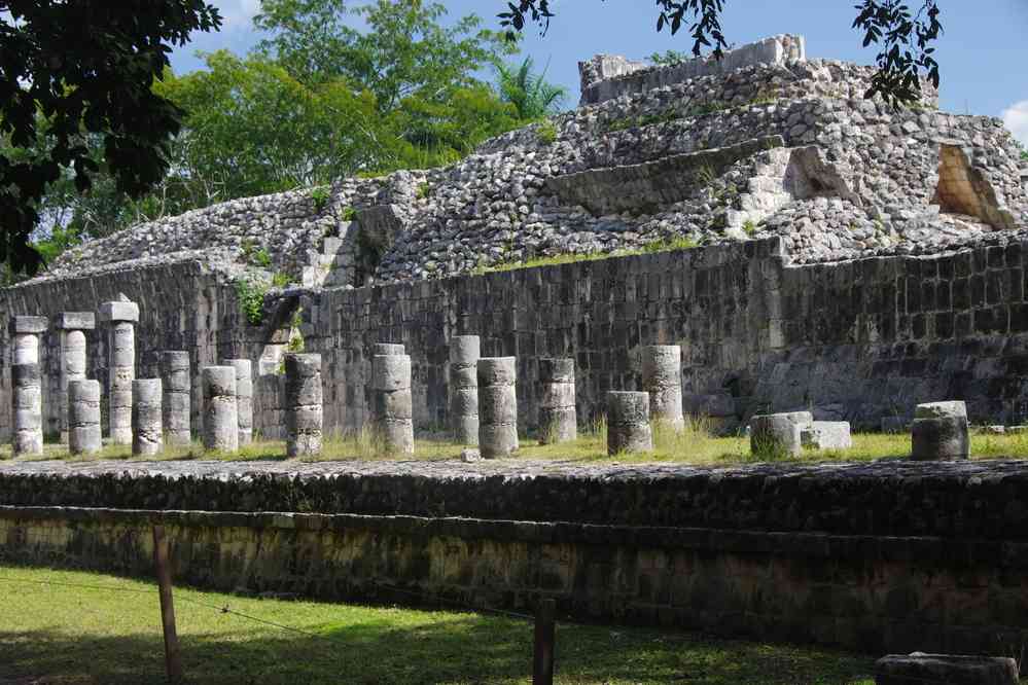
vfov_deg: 21.2
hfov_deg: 31.4
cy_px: 342
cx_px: 514
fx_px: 1827
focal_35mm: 64
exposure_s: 1/80
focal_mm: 42.5
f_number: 10
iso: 200
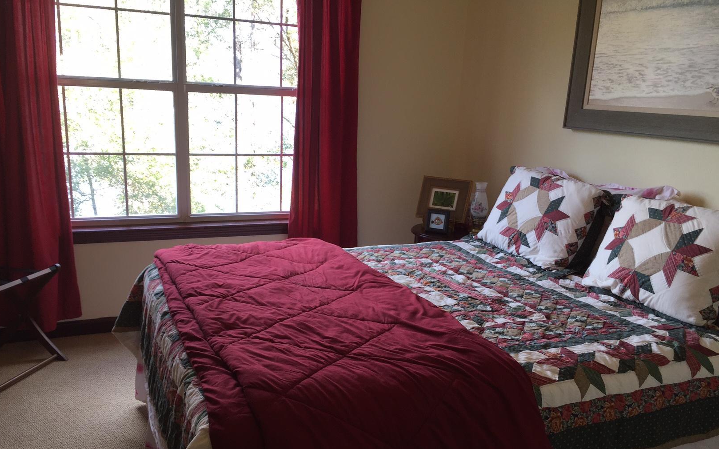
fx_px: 607
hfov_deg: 61.2
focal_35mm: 31
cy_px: 270
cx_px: 357
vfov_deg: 40.4
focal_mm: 4.15
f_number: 2.2
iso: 32
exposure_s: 1/60
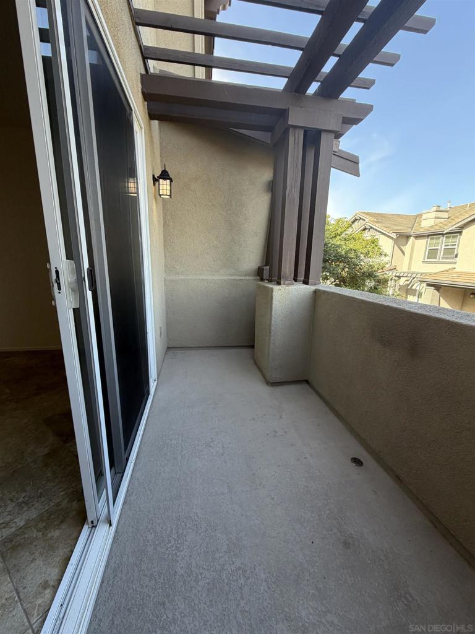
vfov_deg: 102.1
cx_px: 238
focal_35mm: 14
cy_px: 317
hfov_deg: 85.7
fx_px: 256
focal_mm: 2.22
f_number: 2.2
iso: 64
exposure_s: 1/121
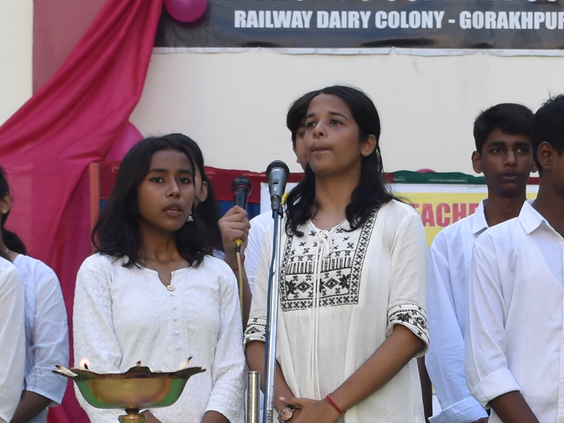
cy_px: 505
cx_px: 519
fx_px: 2705
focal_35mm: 166
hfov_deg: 11.8
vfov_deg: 8.8
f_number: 5.6
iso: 220
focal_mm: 26
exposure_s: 1/250
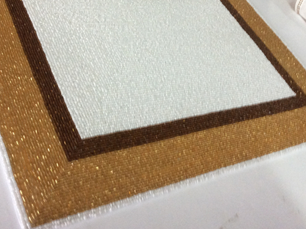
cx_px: 141
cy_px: 83
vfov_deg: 32.6
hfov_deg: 42.9
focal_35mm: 44
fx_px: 389
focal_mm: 3.3
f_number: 2.4
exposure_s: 1/25
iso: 125
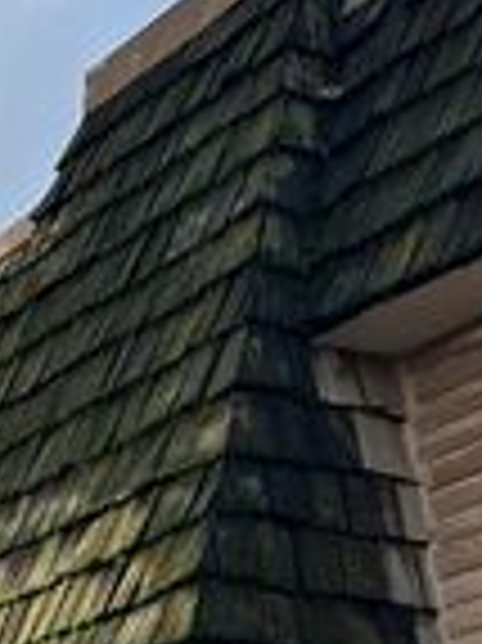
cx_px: -59
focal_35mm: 112
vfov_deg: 15.8
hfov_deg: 12.9
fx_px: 2082
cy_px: 1025
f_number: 1.78
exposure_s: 1/1587
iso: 80
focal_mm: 6.86
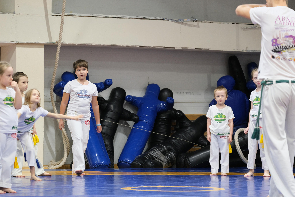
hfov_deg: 11.2
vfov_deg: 7.5
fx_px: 1500
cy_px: 98
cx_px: 148
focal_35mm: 183
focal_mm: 121.8
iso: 1000
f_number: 4.2
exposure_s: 1/30
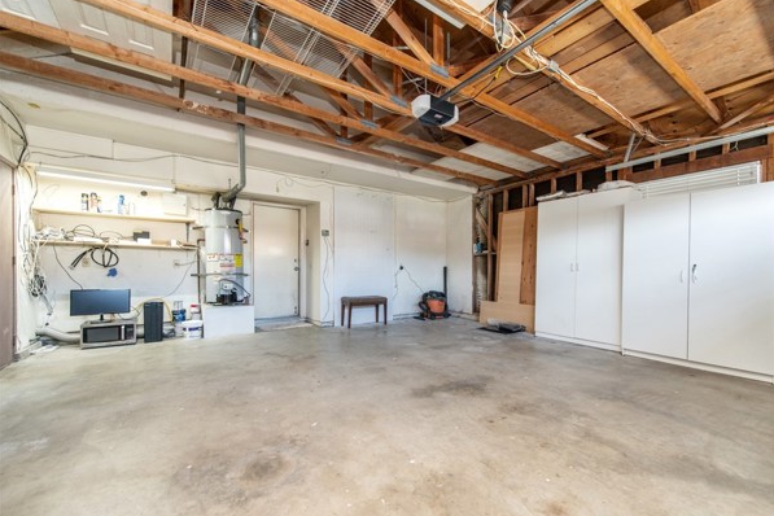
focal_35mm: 15
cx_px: 414
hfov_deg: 100.2
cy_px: 272
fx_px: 322
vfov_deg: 77.3
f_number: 4
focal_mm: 14
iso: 800
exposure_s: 1/60
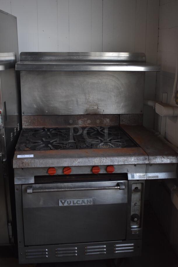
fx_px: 322
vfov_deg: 44.9
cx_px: 89
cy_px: 134
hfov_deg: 30.9
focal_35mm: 44
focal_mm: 29
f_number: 4.2
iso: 800
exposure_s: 1/250
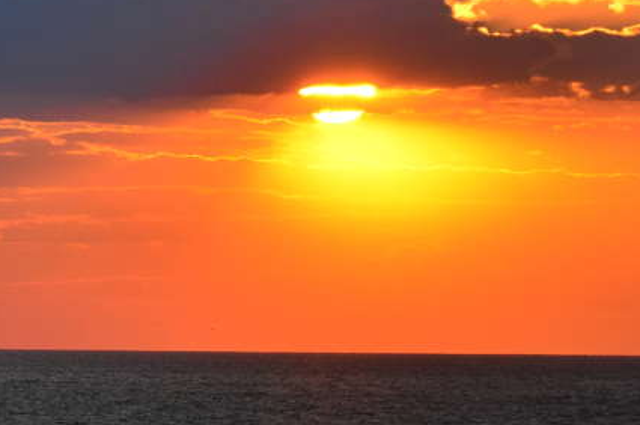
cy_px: 109
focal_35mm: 444
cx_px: -66
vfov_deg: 3.1
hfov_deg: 4.6
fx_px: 7889
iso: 400
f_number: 5.6
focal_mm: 105
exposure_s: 1/800
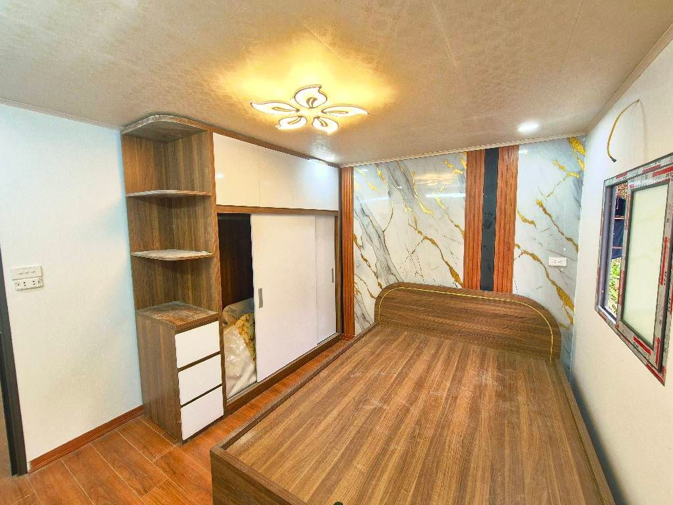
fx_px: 253
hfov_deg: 106.2
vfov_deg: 89.9
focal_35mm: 13
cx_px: 336
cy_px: 252
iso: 100
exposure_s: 1/50
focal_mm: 2.2
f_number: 2.2
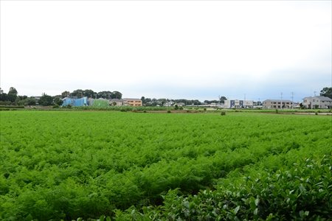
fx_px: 295
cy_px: 110
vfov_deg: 41.1
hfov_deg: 58.7
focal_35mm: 32
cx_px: 166
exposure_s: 1/250
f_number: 6.3
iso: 250
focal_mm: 32
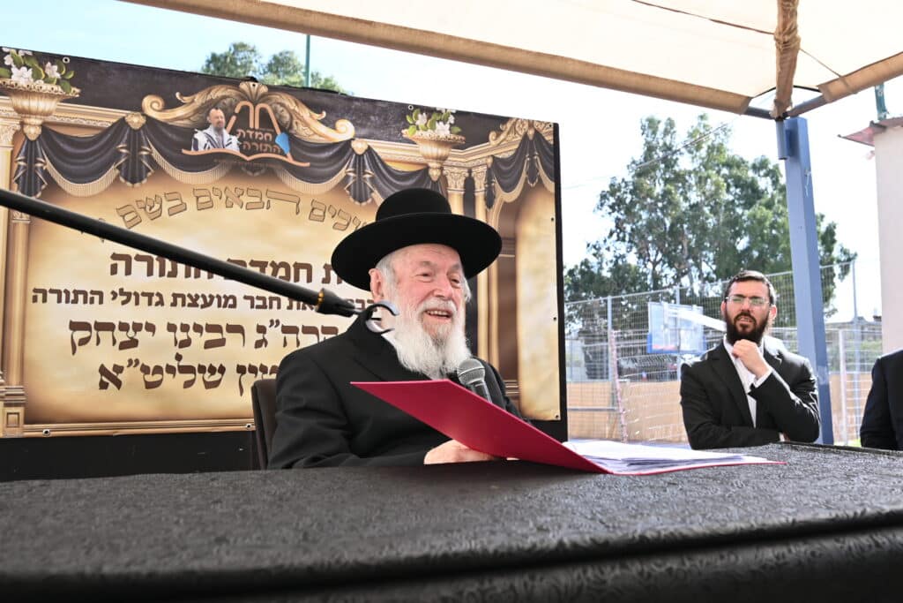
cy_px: 302
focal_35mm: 30
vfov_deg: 43.6
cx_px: 452
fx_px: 753
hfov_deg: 61.9
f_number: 5
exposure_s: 1/200
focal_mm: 20.5
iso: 100
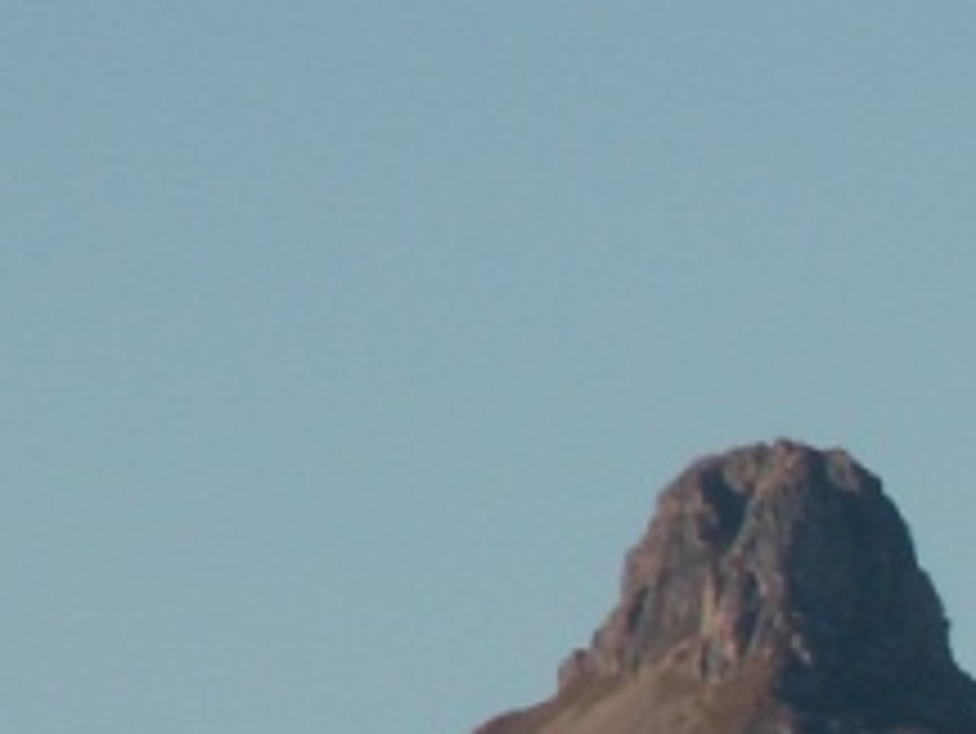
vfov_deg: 1.2
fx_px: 33825
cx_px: 1853
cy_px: 1045
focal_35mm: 1199
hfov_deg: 1.7
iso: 50
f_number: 7.1
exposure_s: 1/250
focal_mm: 41.68
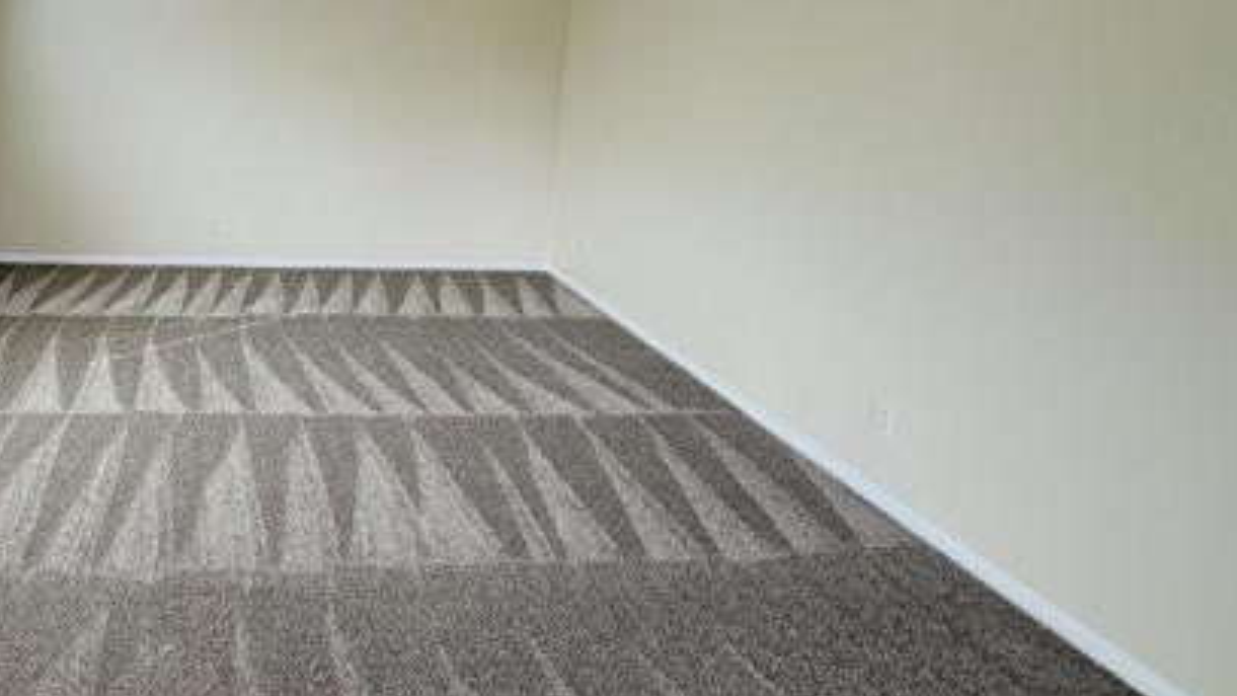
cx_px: 280
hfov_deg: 70.1
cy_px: 191
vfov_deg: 46.3
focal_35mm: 24
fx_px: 787
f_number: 2.2
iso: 80
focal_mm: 2.22
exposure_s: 1/120
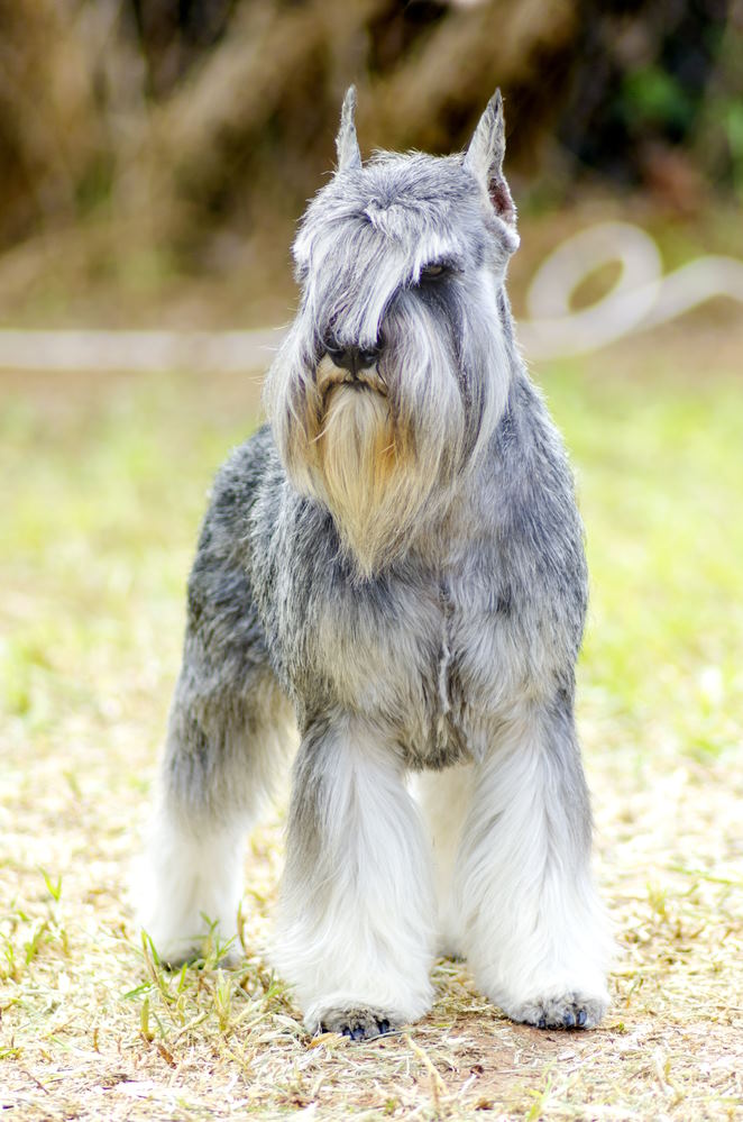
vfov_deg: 6.6
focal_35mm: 315
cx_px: 372
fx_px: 9792
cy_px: 561
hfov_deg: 4.3
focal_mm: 210
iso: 200
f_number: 4.8
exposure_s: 1/250
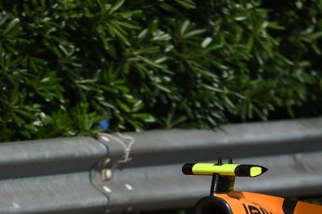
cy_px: 303
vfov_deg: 1.2
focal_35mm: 1152
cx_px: 168
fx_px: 10299
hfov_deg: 1.8
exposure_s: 1/2000
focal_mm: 400
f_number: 2.8
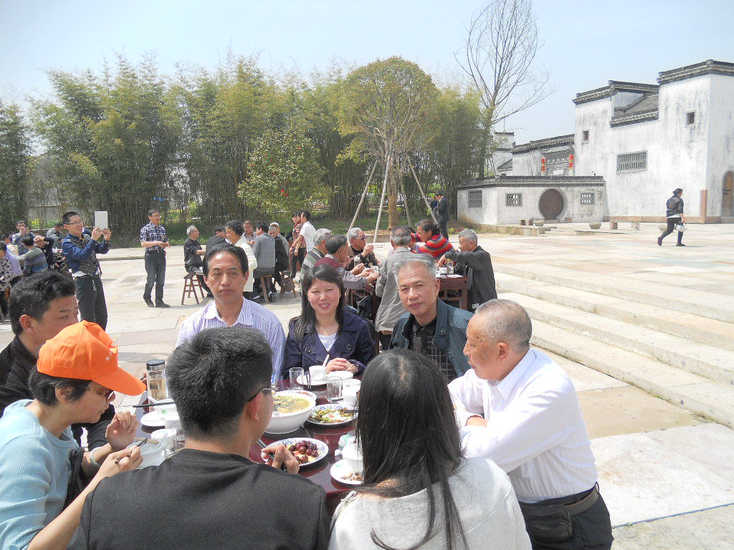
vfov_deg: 51.4
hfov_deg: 65.3
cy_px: 275
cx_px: 367
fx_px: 573
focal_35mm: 27
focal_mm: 4.9
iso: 80
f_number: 3.2
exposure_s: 1/800
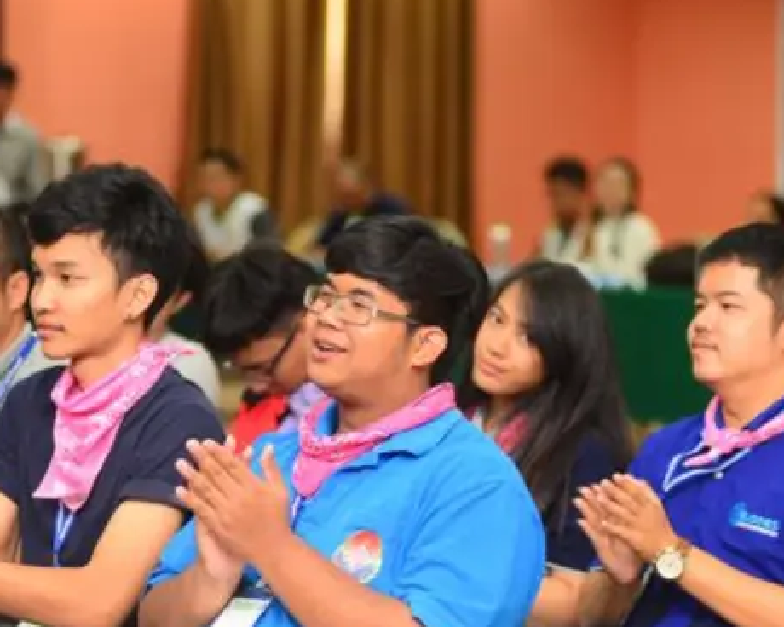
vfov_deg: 9.7
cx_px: 368
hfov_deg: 12.1
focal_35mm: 159
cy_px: 412
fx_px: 3689
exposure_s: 1/125
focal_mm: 100
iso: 2500
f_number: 2.8
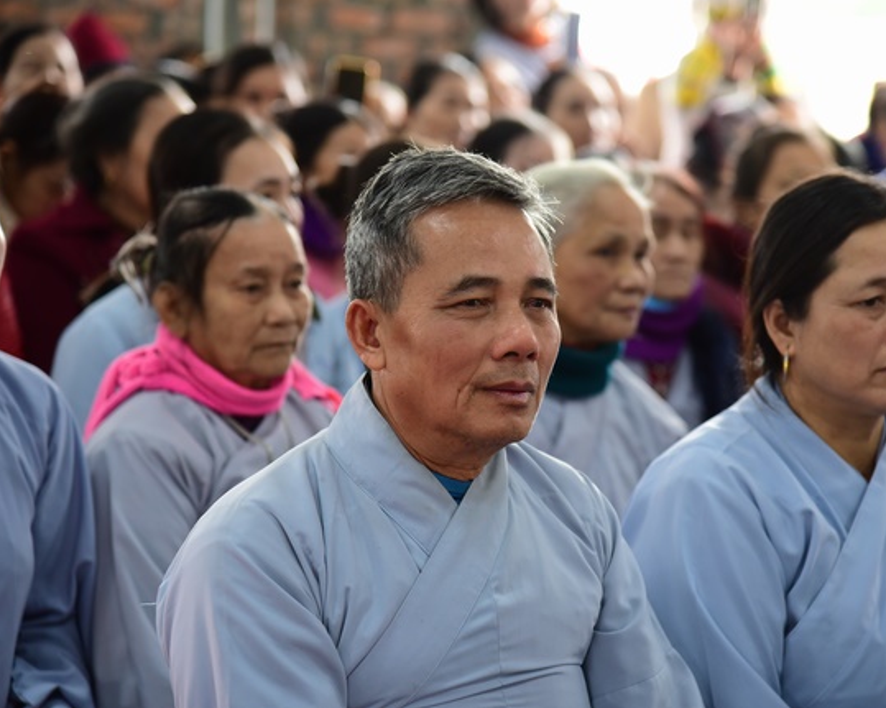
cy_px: 353
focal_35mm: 136
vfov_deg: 11.3
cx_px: 521
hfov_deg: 14.2
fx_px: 3566
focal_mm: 120
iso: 1250
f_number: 4
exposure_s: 1/80
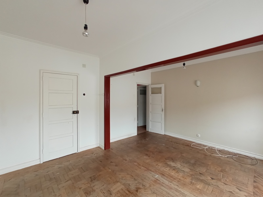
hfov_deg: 98.2
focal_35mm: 15
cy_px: 98
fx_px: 114
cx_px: 132
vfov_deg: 81.7
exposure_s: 1/33.3
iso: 122
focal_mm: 1.65
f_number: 2.2
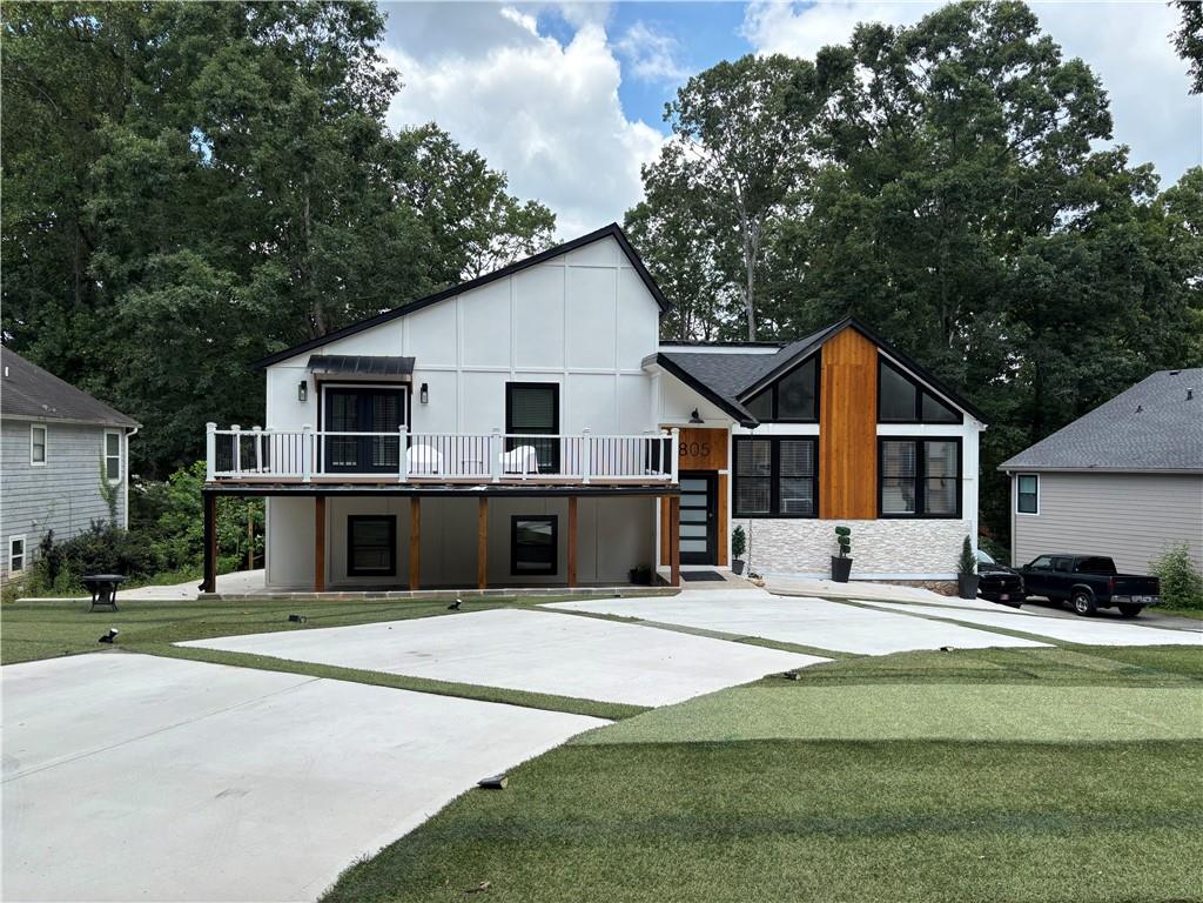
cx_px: 602
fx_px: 904
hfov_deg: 67.3
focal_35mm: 26
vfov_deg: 53.1
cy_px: 452
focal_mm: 5.96
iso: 50
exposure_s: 1/1437
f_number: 1.6
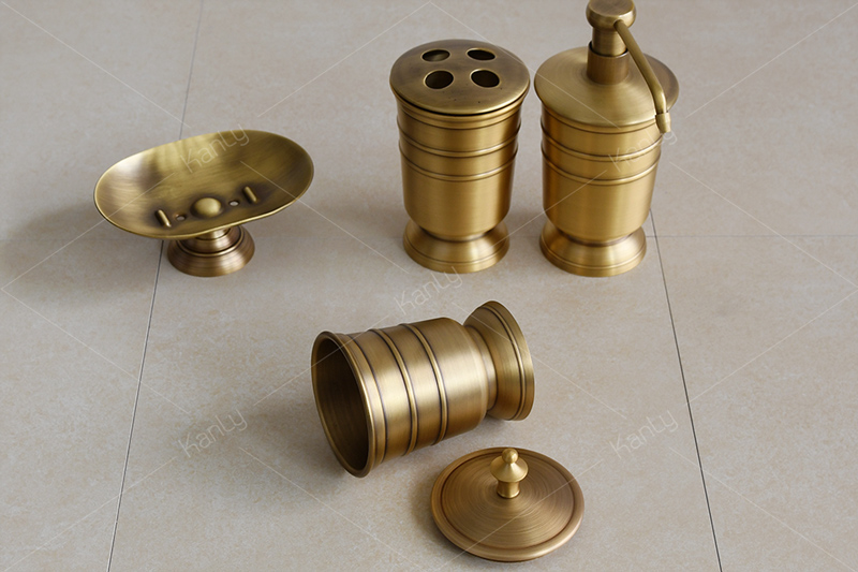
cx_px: 429
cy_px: 286
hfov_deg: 45.4
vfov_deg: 31.2
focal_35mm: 43
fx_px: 1025
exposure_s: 1/30
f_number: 6.3
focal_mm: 29
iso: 250
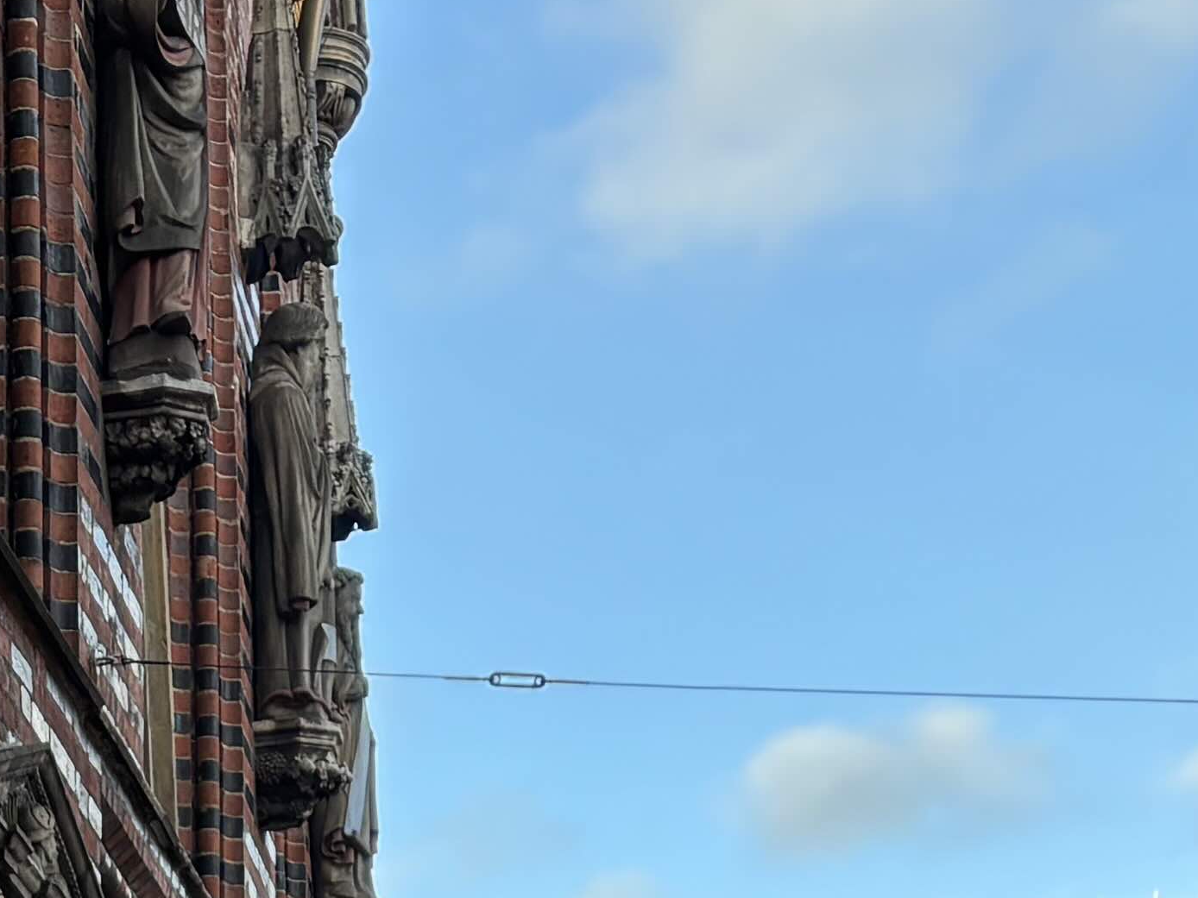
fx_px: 3703
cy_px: 1579
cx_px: -733
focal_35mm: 107
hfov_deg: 16.3
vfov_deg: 12.7
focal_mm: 5.96
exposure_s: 1/164
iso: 64
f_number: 1.6
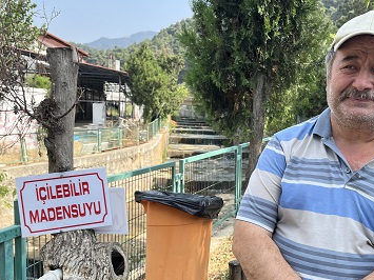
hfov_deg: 42.4
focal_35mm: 44
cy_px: 169
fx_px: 475
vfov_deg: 32.7
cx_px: 248
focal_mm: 5.1
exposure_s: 1/928
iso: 50
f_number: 1.6
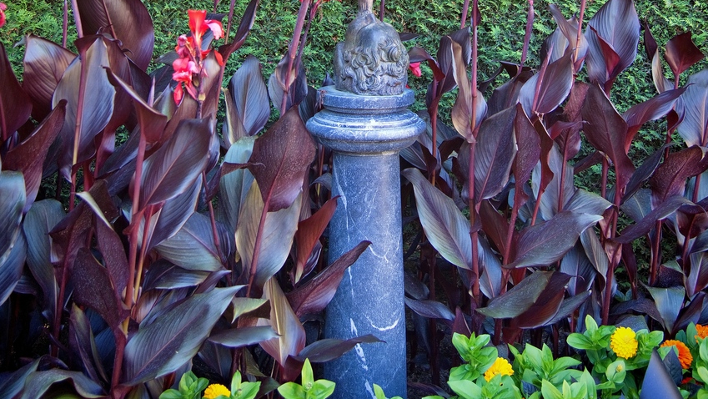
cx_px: 355
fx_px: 1127
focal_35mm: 60
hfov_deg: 34.9
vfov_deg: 19.1
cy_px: -63
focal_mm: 38
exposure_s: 1/80
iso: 800
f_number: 4
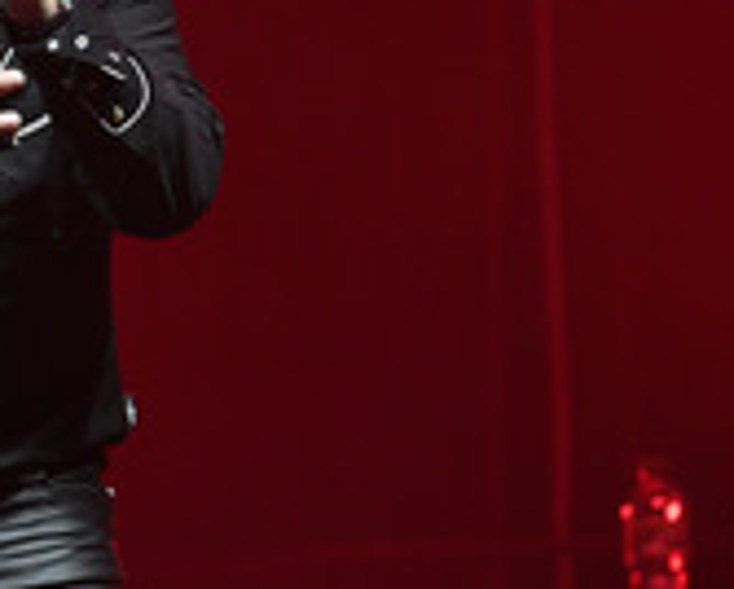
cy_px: 211
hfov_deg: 1.5
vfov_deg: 1.2
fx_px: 27534
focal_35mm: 1266
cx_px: -11
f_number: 6.3
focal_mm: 500
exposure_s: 1/320
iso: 4000
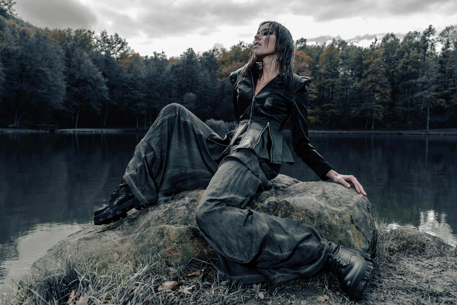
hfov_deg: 61.9
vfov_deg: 43.6
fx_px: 381
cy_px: 152
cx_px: 228
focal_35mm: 30
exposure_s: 1/125
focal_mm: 30
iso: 50
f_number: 5
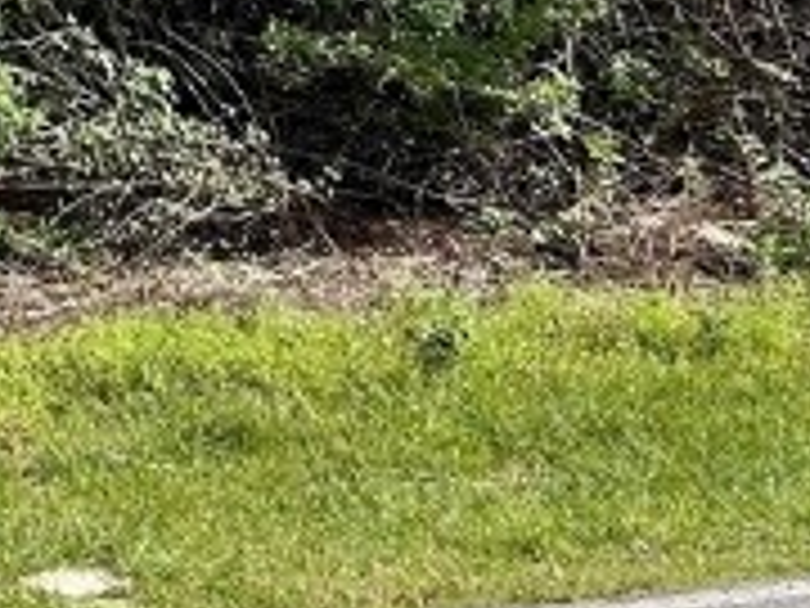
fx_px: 3463
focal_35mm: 148
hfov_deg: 12.9
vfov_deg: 9.5
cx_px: -279
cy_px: -504
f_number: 1.5
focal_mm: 5.7
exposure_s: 1/3165
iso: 50
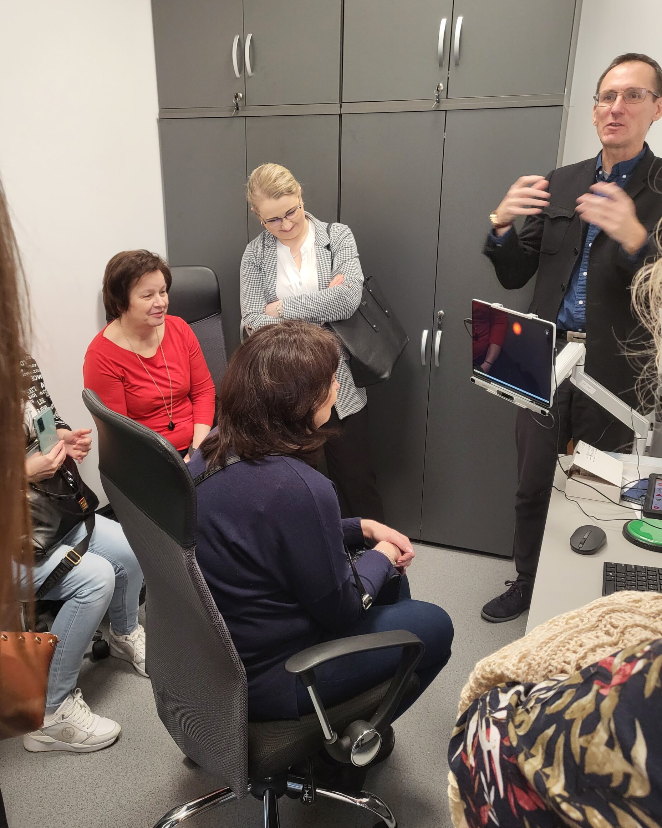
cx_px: 327
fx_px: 686
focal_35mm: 28
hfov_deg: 51.5
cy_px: 449
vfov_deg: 62.1
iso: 200
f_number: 1.8
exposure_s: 1/100
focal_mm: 4.25
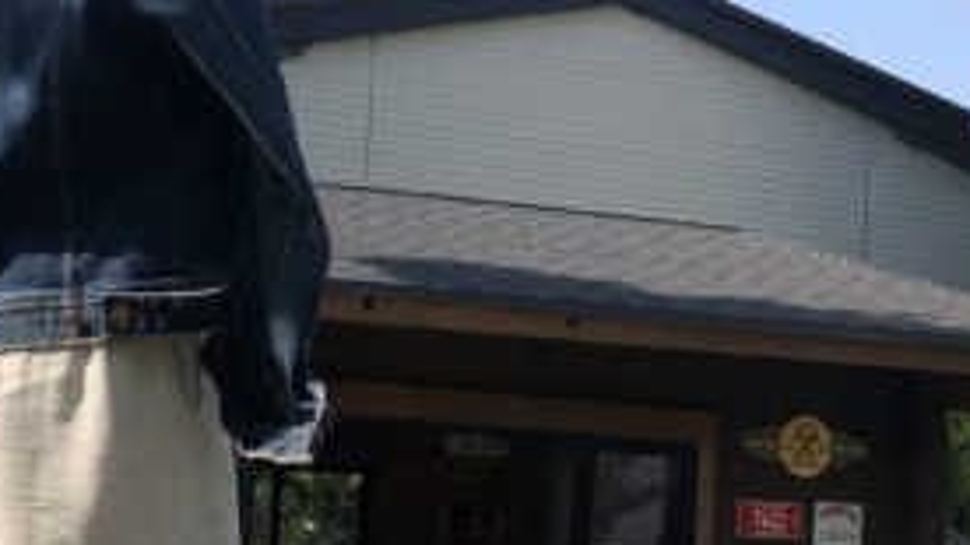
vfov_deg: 7.9
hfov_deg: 13.8
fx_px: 3959
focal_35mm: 154
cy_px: 90
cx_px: 984
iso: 16
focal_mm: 6
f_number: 2.4
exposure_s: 1/783
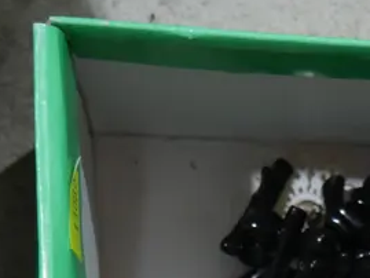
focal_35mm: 175
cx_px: 590
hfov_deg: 10.8
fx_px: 1871
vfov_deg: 8.2
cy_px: 481
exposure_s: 1/60
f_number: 5.1
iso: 400
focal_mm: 23
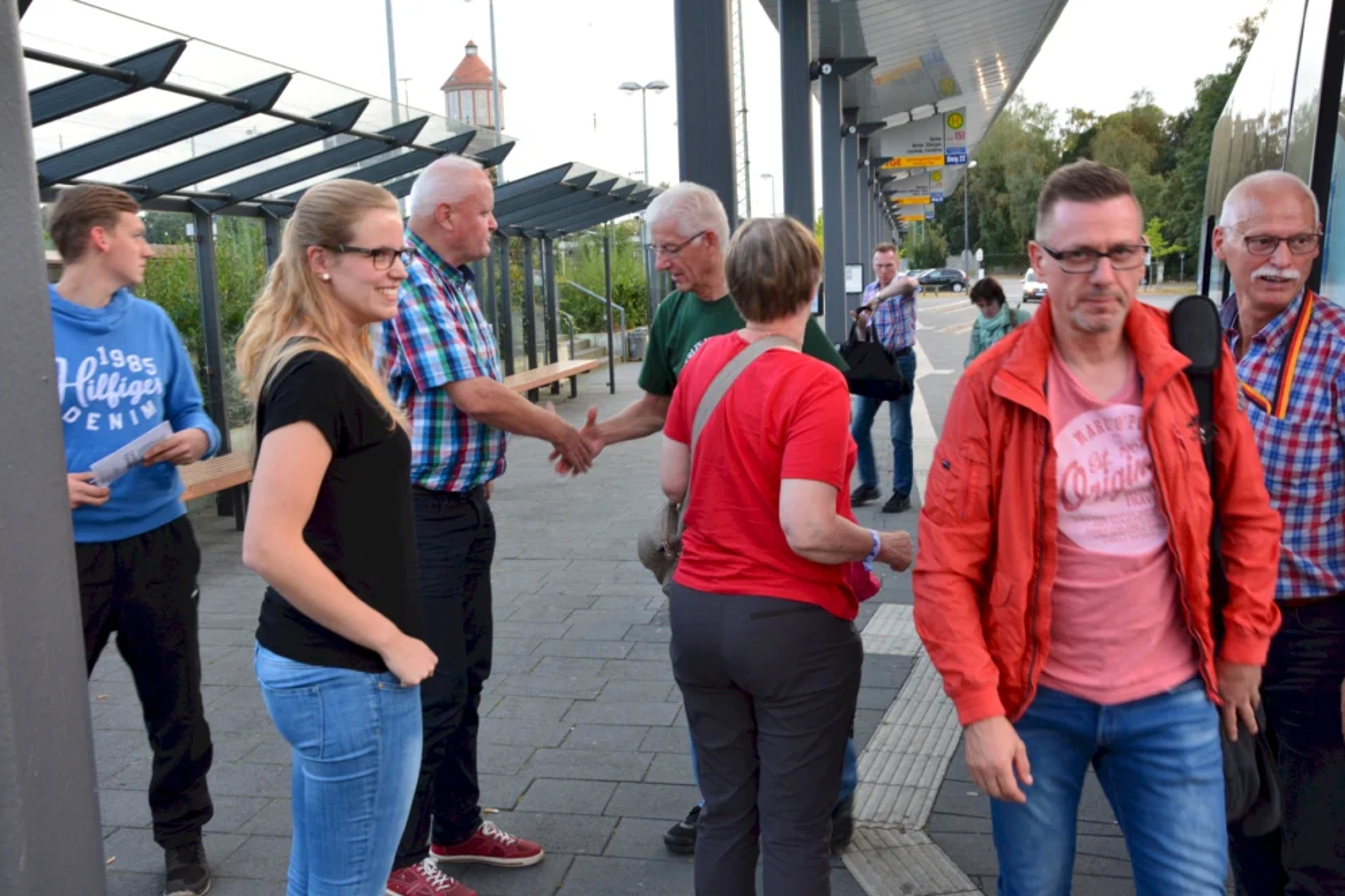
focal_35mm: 37
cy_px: 454
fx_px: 1382
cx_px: 682
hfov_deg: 51.9
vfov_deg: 35.9
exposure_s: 1/50
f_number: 8
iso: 800
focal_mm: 24
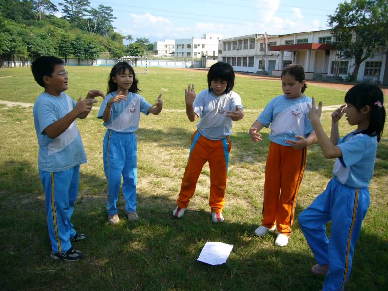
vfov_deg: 49.7
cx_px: 194
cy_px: 146
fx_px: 314
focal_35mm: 28
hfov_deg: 63.4
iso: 80
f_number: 2.8
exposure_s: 1/640
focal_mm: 4.6
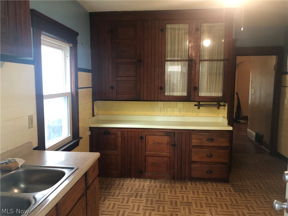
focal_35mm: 28
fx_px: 233
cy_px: 108
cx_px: 144
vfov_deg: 49.7
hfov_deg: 63.4
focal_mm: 3.99
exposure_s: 1/12
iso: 100
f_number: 1.8
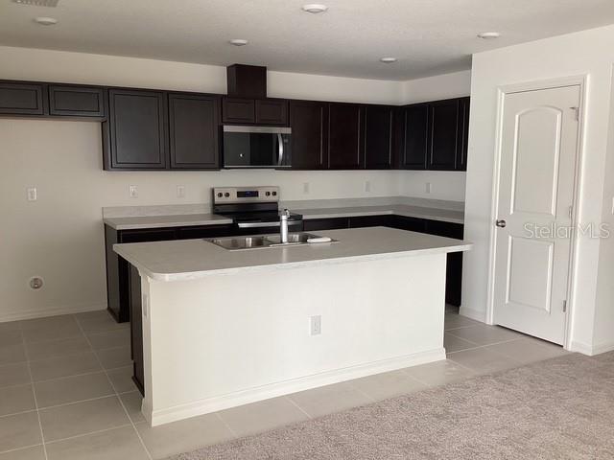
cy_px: 230
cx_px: 307
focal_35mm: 31
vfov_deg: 45.4
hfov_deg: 58.4
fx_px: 550
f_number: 2.4
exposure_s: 1/60
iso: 50
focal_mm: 3.3
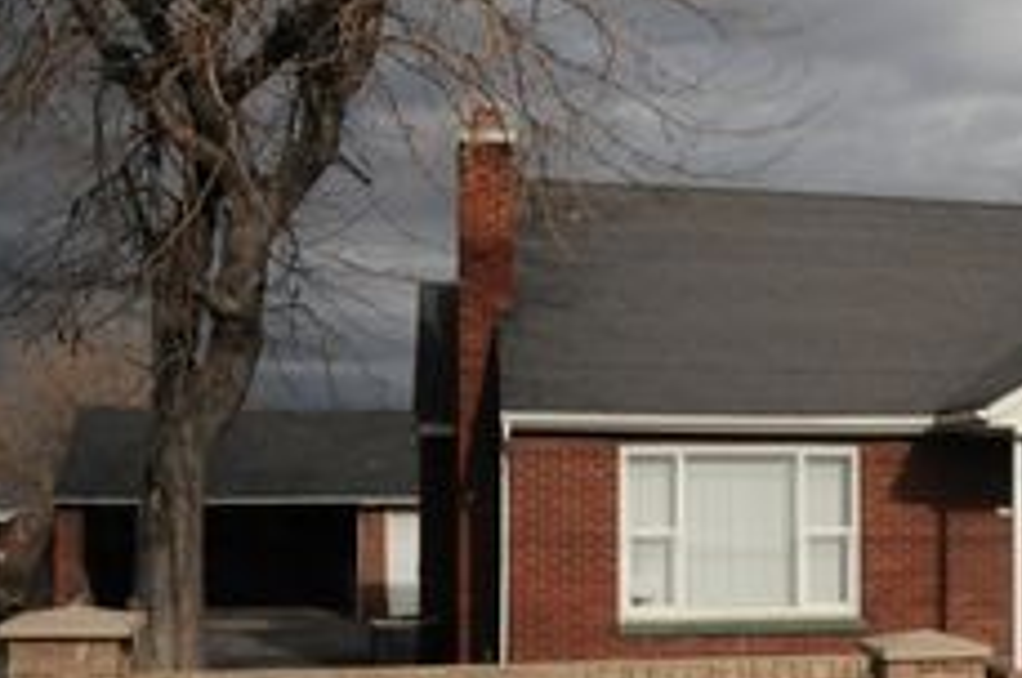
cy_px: 366
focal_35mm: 59
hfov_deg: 32.6
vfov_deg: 22.9
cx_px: 884
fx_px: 1673
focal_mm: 18
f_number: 3.5
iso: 800
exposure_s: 1/8000
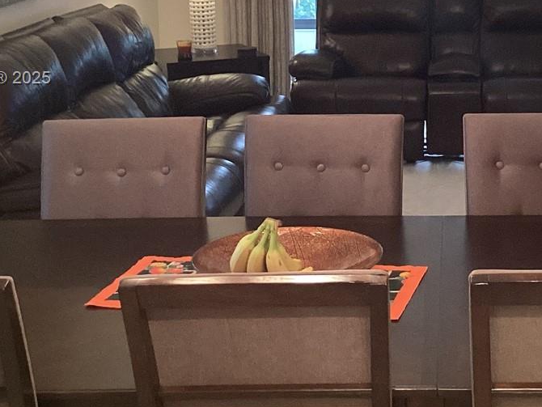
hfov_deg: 25.8
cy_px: 79
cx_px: 439
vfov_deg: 19.7
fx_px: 1159
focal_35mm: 74
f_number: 2.4
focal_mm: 3.3
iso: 250
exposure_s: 1/60
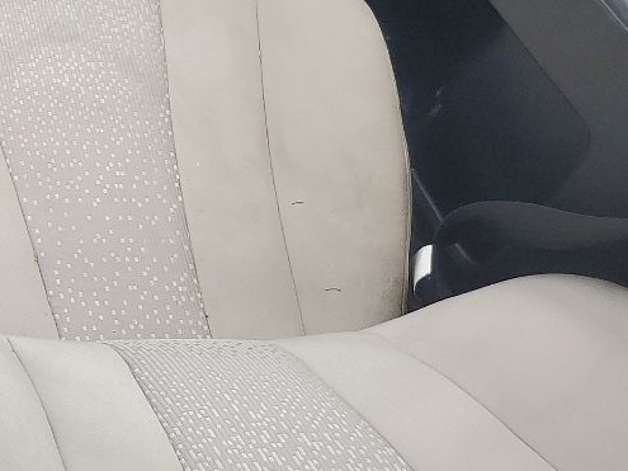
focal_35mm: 84
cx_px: -322
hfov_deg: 20.0
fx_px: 1524
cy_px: 15
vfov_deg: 17.2
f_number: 1.5
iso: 50
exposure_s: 1/149
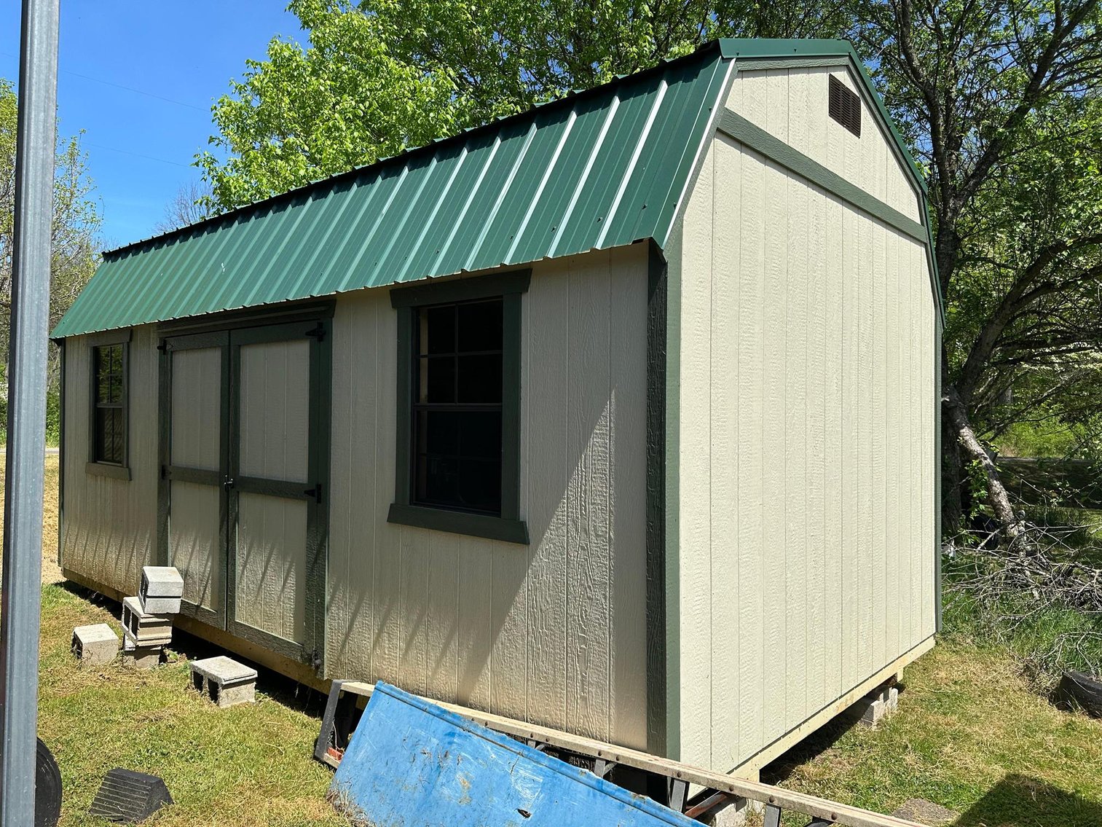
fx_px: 764
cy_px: 414
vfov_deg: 56.8
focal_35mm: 24
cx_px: 551
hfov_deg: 71.6
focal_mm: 6.86
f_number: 1.78
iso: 80
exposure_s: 1/5000
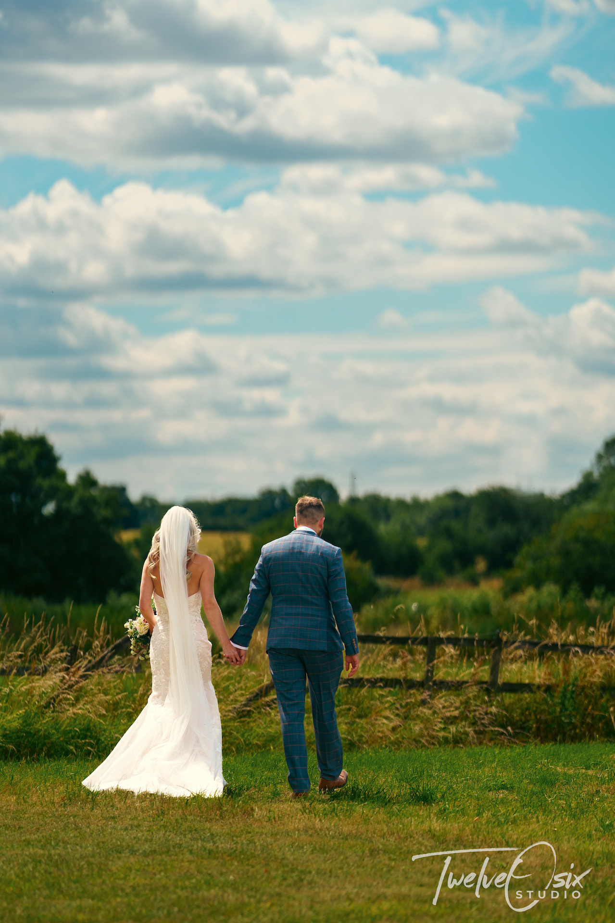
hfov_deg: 10.2
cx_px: 308
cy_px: 462
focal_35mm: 135
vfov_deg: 15.2
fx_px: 3461
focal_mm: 135
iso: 100
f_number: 1.8
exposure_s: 1/8000
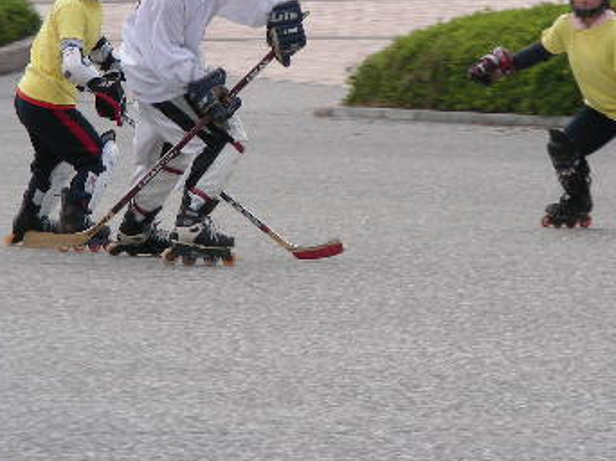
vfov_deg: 4.0
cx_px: 357
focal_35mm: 367
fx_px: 6526
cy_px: 83
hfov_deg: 5.4
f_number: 3.5
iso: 50
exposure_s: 1/184
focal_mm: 32.7
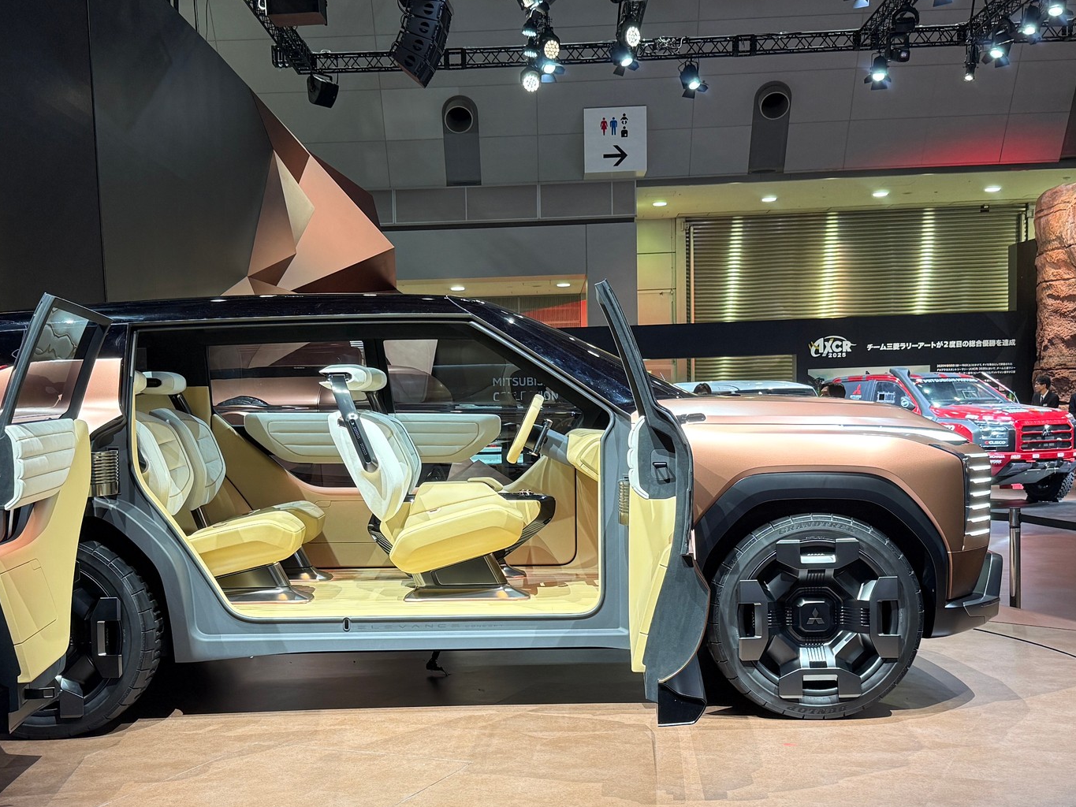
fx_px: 1399
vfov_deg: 32.0
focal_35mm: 45
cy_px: 513
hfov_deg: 42.0
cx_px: 475
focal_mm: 6.76
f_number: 1.78
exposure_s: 1/60
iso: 160
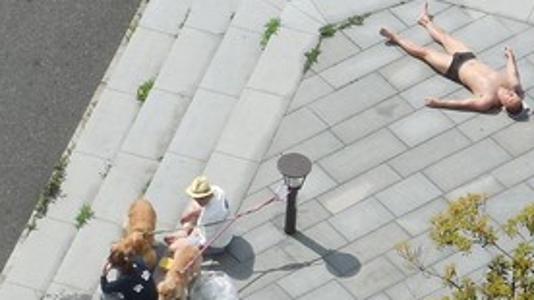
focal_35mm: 510
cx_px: 253
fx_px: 7219
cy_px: 27
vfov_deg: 2.4
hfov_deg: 4.2
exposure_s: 1/640
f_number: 5
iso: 125
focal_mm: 22.4
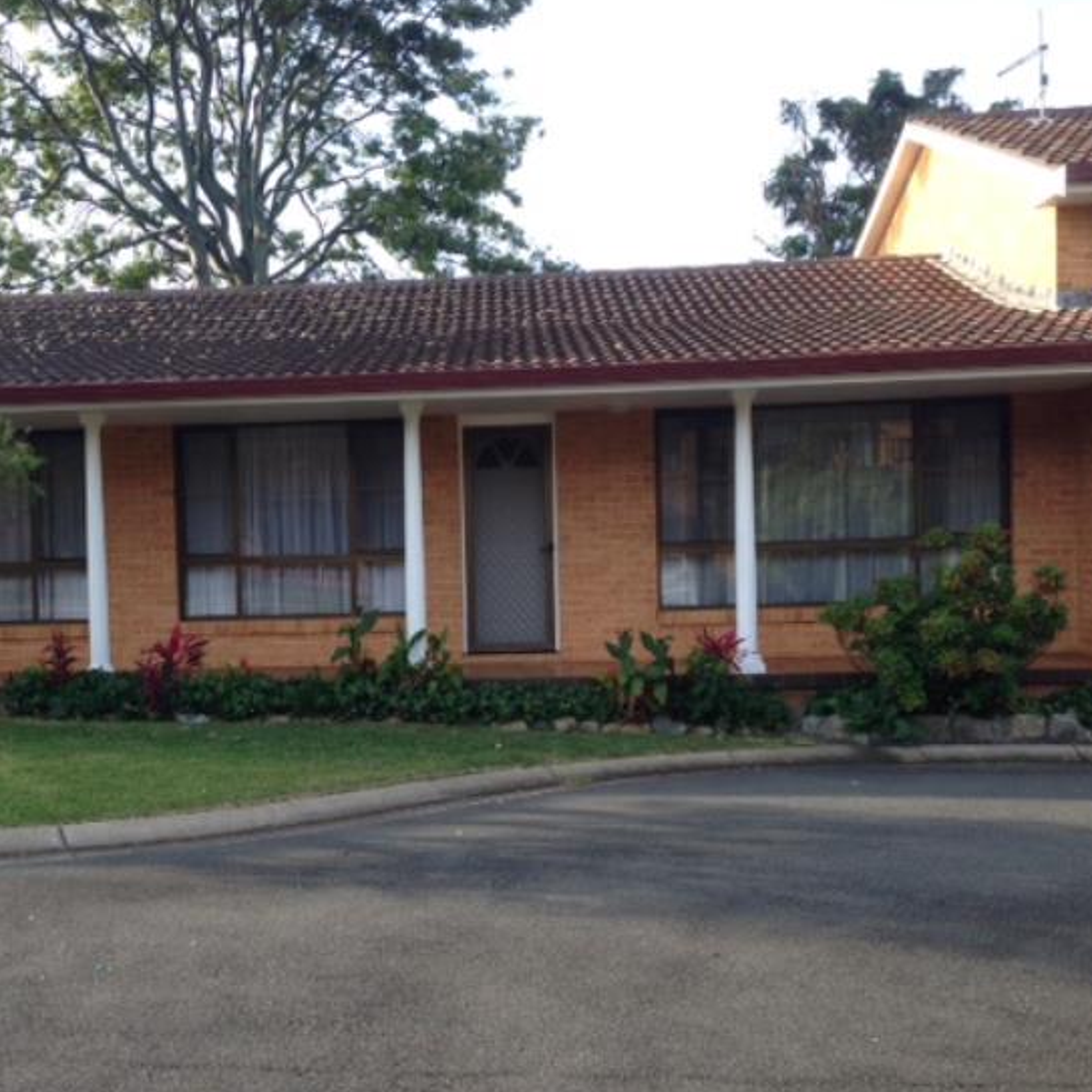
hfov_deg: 38.8
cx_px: 382
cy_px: 591
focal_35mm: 43
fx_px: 1535
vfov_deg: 39.1
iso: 50
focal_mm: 4.12
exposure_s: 1/285
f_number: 2.4
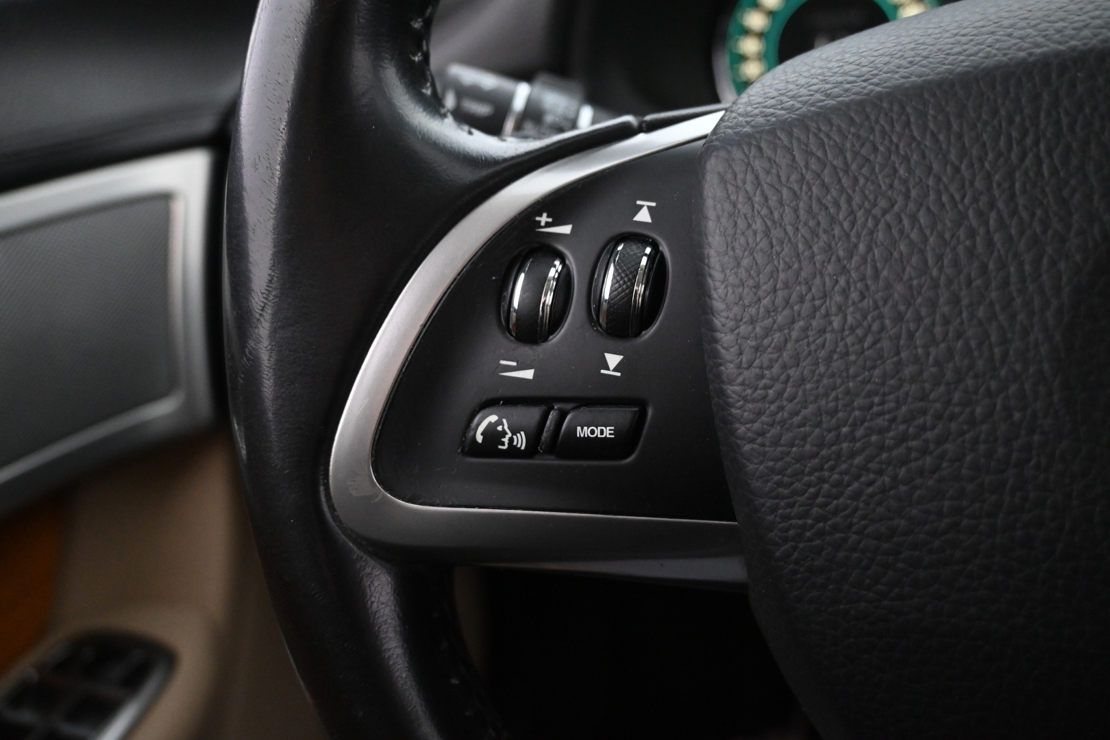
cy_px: 370
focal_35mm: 32
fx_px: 971
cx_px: 555
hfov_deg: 59.5
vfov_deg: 41.7
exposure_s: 1/30
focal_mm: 21
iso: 2800
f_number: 4
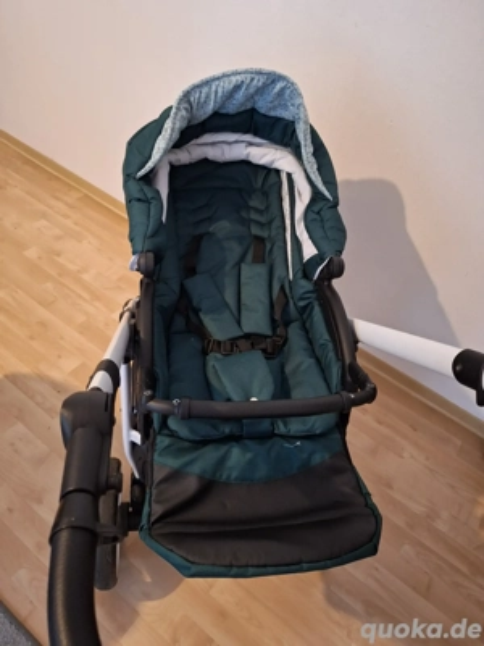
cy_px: 323
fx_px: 429
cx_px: 242
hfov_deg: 58.9
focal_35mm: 23
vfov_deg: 73.9
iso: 400
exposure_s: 1/20
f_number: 1.8
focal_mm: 5.54
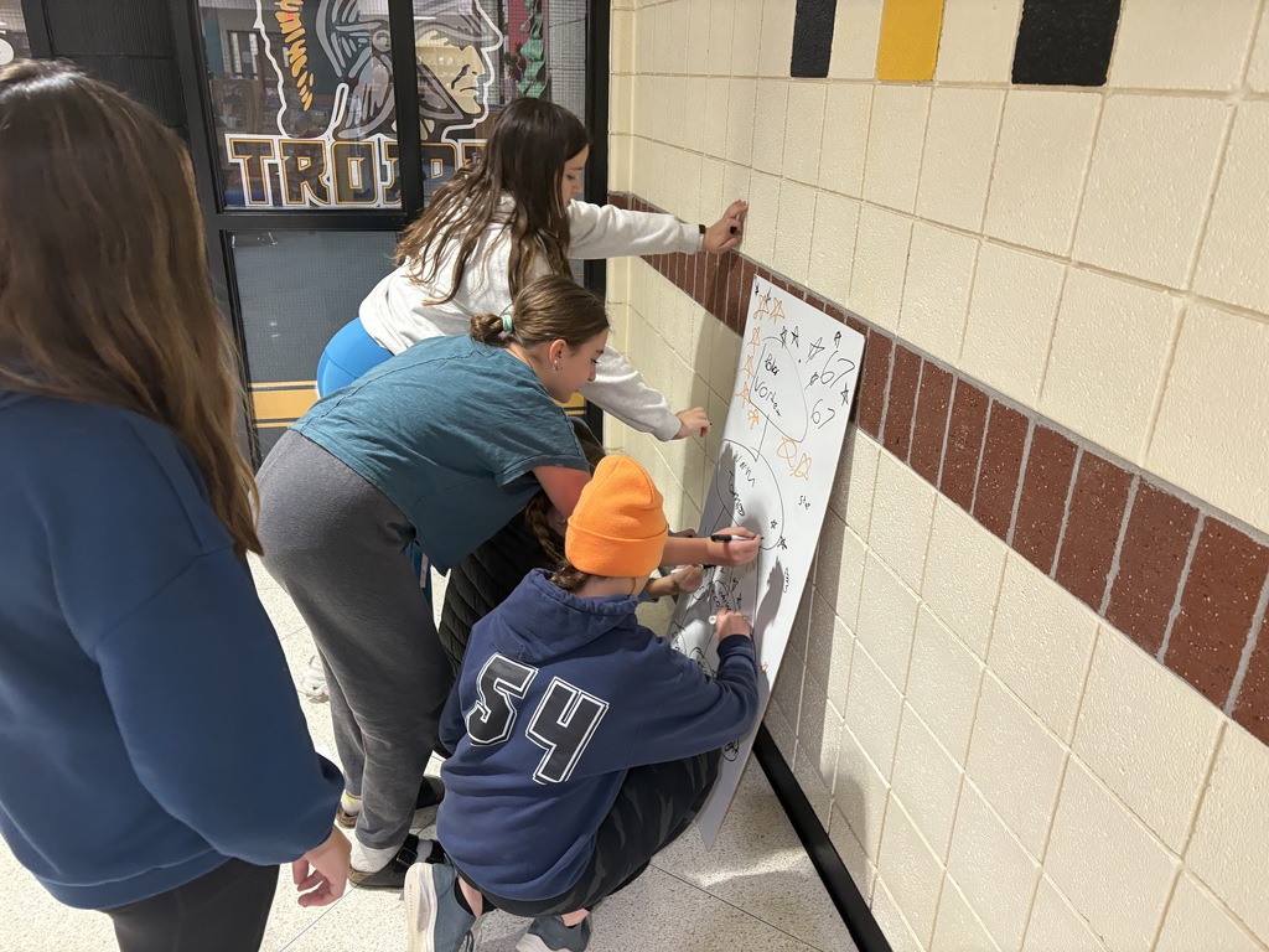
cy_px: 476
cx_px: 634
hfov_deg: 67.3
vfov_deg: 53.1
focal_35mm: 26
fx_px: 953
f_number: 1.6
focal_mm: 5.96
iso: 250
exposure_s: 1/60
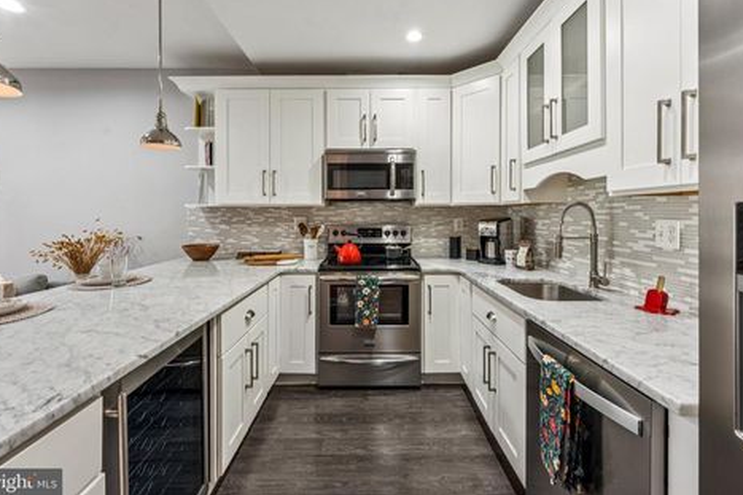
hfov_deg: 100.4
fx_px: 309
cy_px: 232
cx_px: 374
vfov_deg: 77.2
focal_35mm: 15
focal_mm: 14
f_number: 8
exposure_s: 1/6
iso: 200
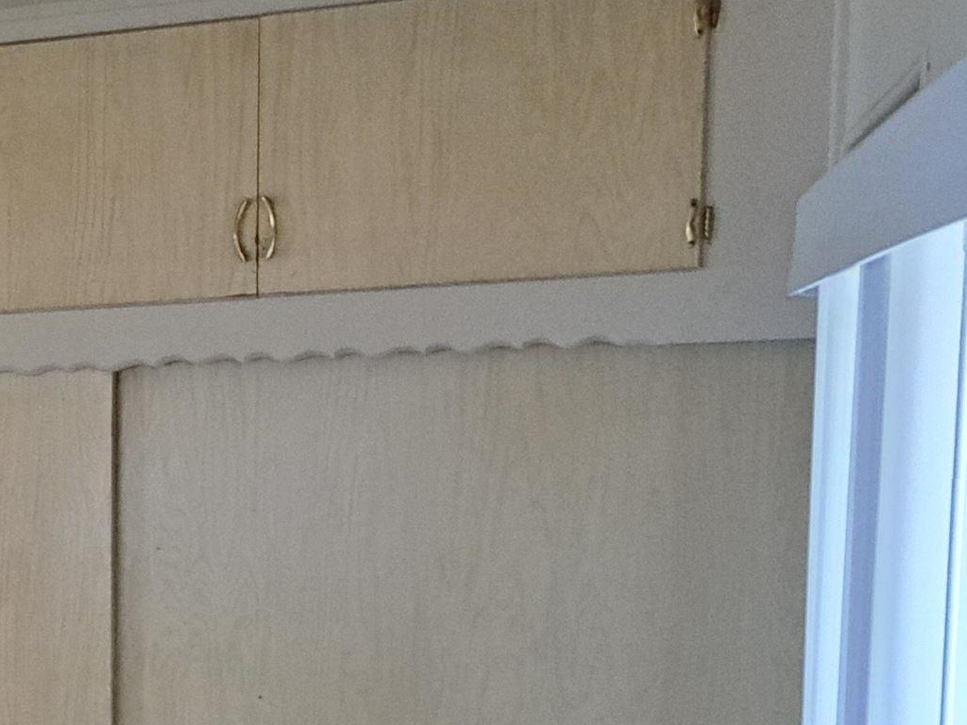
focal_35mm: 72
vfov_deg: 19.7
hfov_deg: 23.8
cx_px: -288
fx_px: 2011
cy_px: 762
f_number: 1.8
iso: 400
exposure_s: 1/30
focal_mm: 5.23
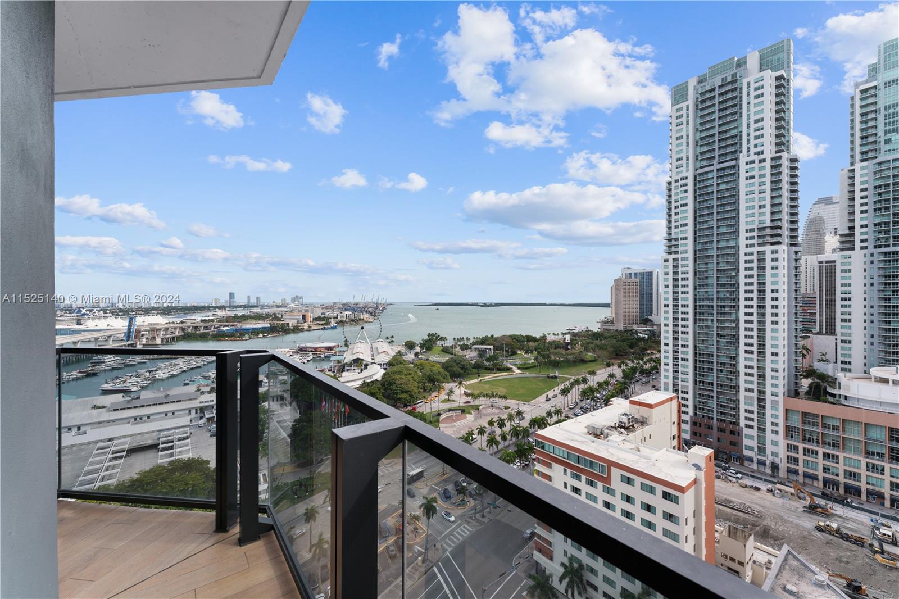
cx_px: 450
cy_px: 300
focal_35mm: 14
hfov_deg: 104.3
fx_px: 350
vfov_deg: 81.2
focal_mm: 14
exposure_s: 1/125
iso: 100
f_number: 11
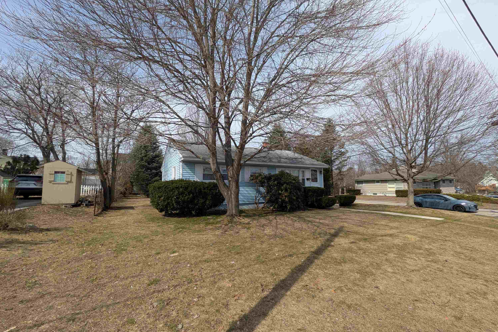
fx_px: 207
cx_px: 250
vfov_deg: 77.3
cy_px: 171
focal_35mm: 15
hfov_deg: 100.4
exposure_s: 1/1852
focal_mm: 1.83
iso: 53
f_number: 2.2
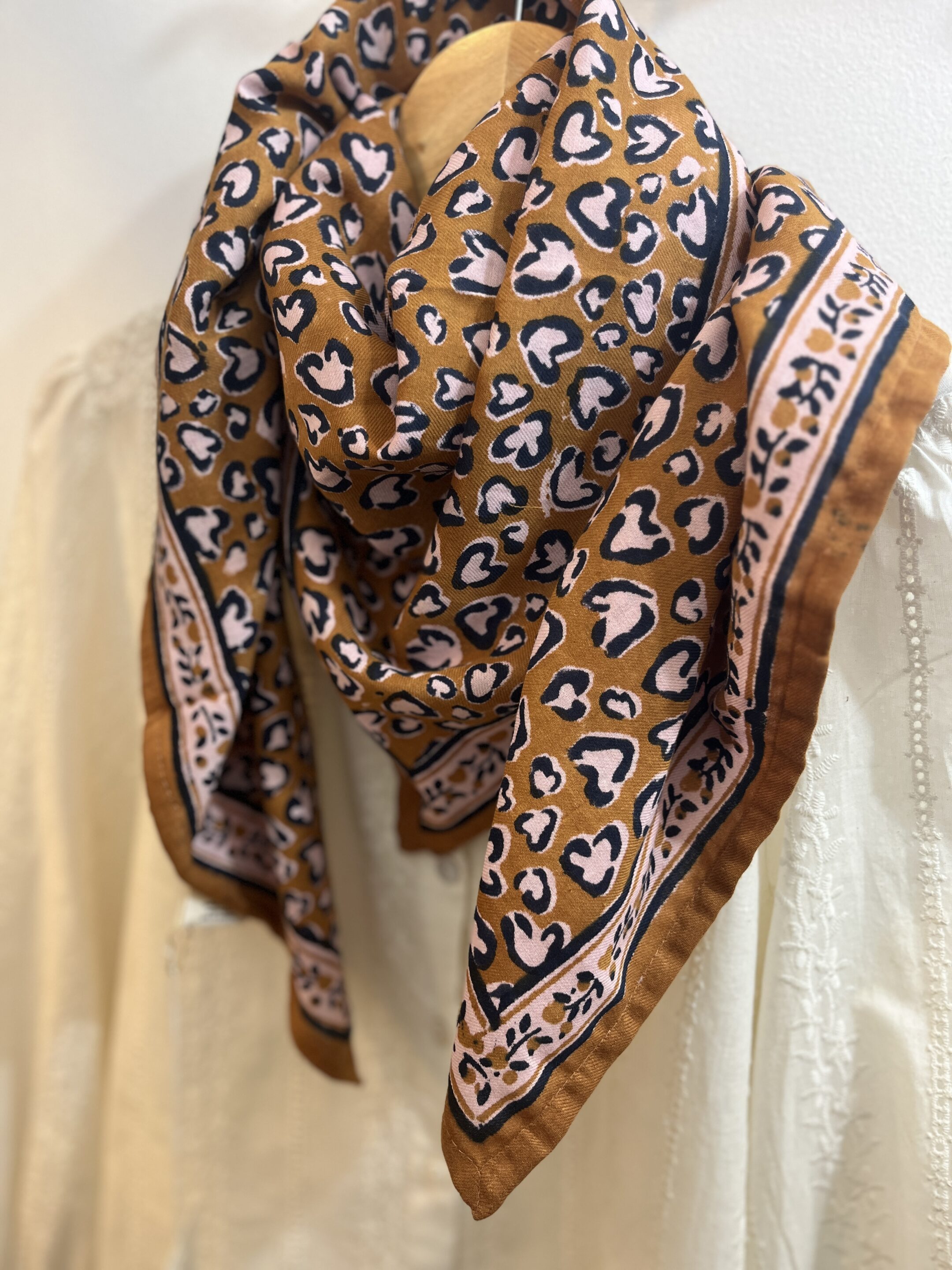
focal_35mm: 26
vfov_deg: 67.3
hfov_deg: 53.1
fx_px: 953
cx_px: 476
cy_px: 635
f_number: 1.6
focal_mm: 5.1
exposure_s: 1/50
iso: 100
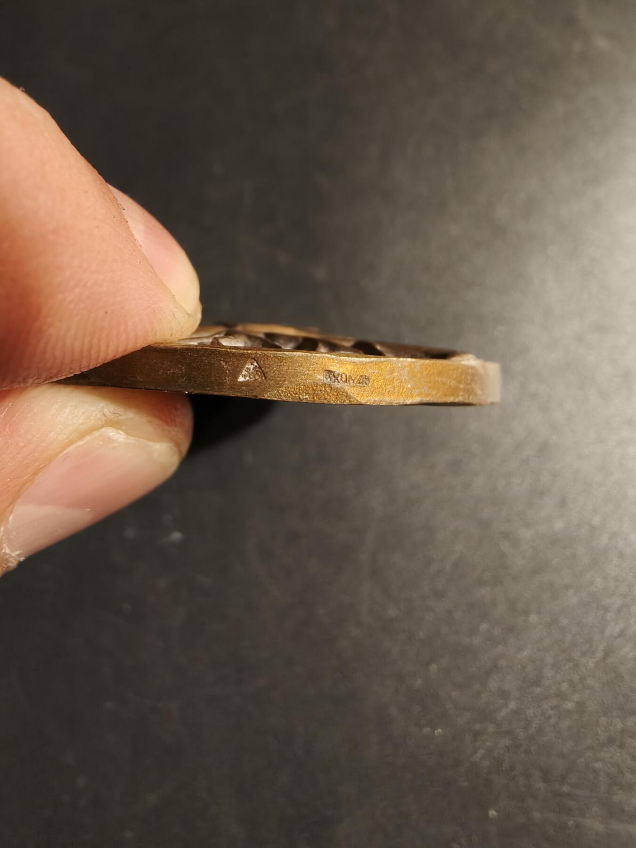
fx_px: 563
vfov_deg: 73.9
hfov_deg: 58.9
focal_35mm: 23
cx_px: 318
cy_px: 424
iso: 200
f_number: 2
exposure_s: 1/100
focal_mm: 2.32
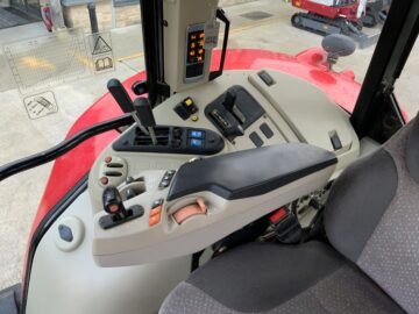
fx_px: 351
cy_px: 157
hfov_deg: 61.7
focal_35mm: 29
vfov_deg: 48.2
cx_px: 210
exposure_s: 1/69
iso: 64
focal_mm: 3
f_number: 1.8
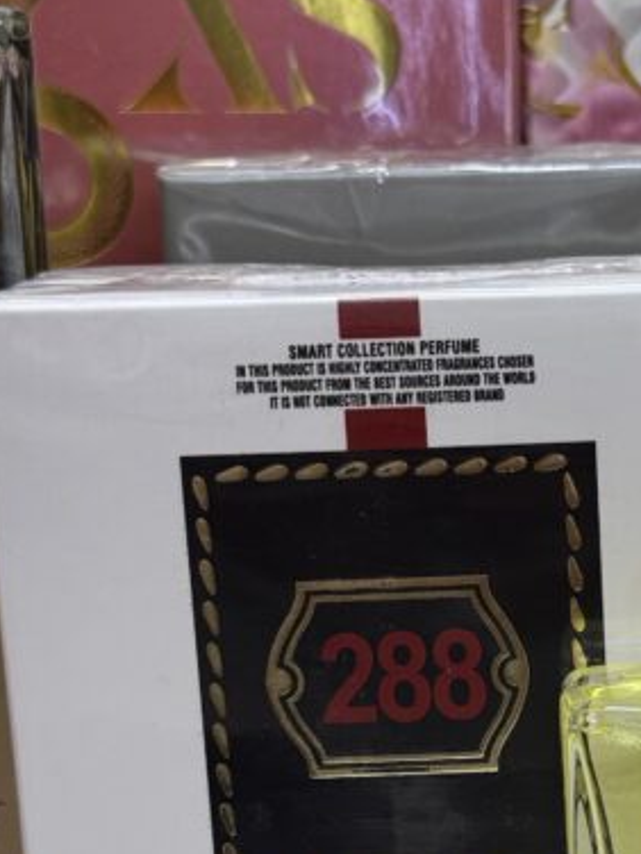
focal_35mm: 102
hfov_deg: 14.2
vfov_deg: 19.0
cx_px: 671
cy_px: 740
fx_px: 2518
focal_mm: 6.76
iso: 64
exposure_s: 1/100
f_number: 1.78
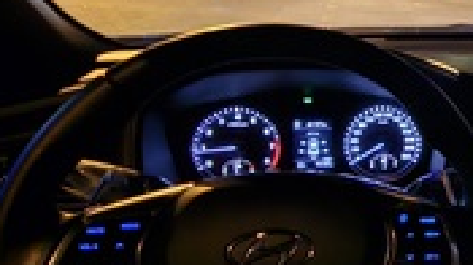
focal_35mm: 37
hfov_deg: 43.7
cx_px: 501
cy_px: 120
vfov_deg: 31.9
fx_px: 464
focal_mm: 2.2
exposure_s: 1/8
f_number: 2.2
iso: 1000
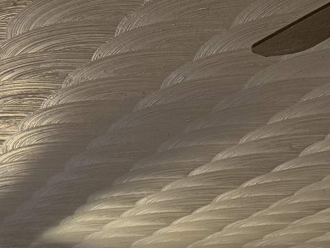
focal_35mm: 112
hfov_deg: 17.2
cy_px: 561
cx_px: 11
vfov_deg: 11.4
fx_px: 1068
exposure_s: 1/60
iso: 250
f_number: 1.78
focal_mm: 6.76
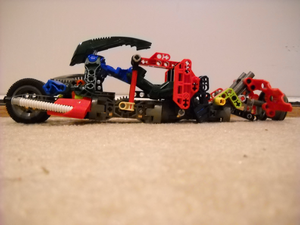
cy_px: 112
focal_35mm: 41
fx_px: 355
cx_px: 150
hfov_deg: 45.8
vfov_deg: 35.1
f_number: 3.1
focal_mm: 6.72
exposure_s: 1/13
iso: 800
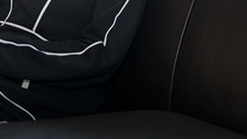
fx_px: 661
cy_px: -23
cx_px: 16
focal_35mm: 101
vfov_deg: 11.7
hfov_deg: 20.7
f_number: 2.8
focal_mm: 48
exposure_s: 1/60
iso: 200
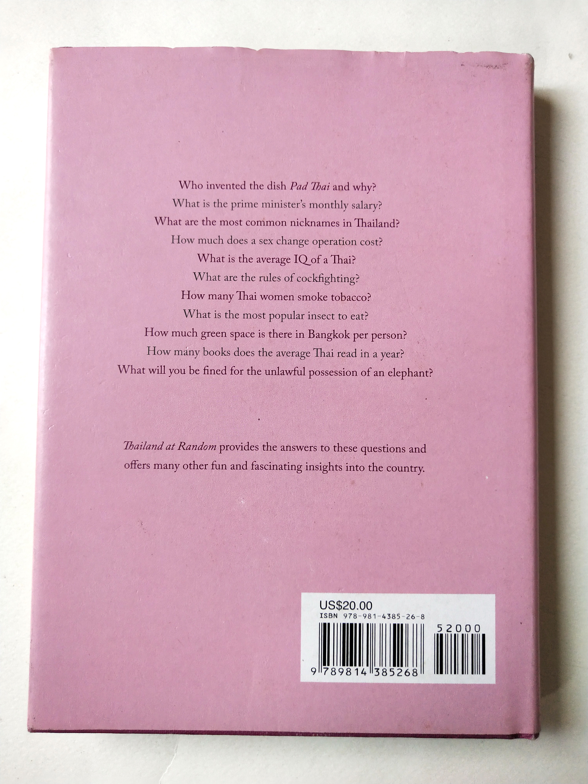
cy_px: 392
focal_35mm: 30
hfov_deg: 46.8
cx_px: 294
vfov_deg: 60.0
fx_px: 679
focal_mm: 3.95
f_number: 1.8
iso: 149
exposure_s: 1/100
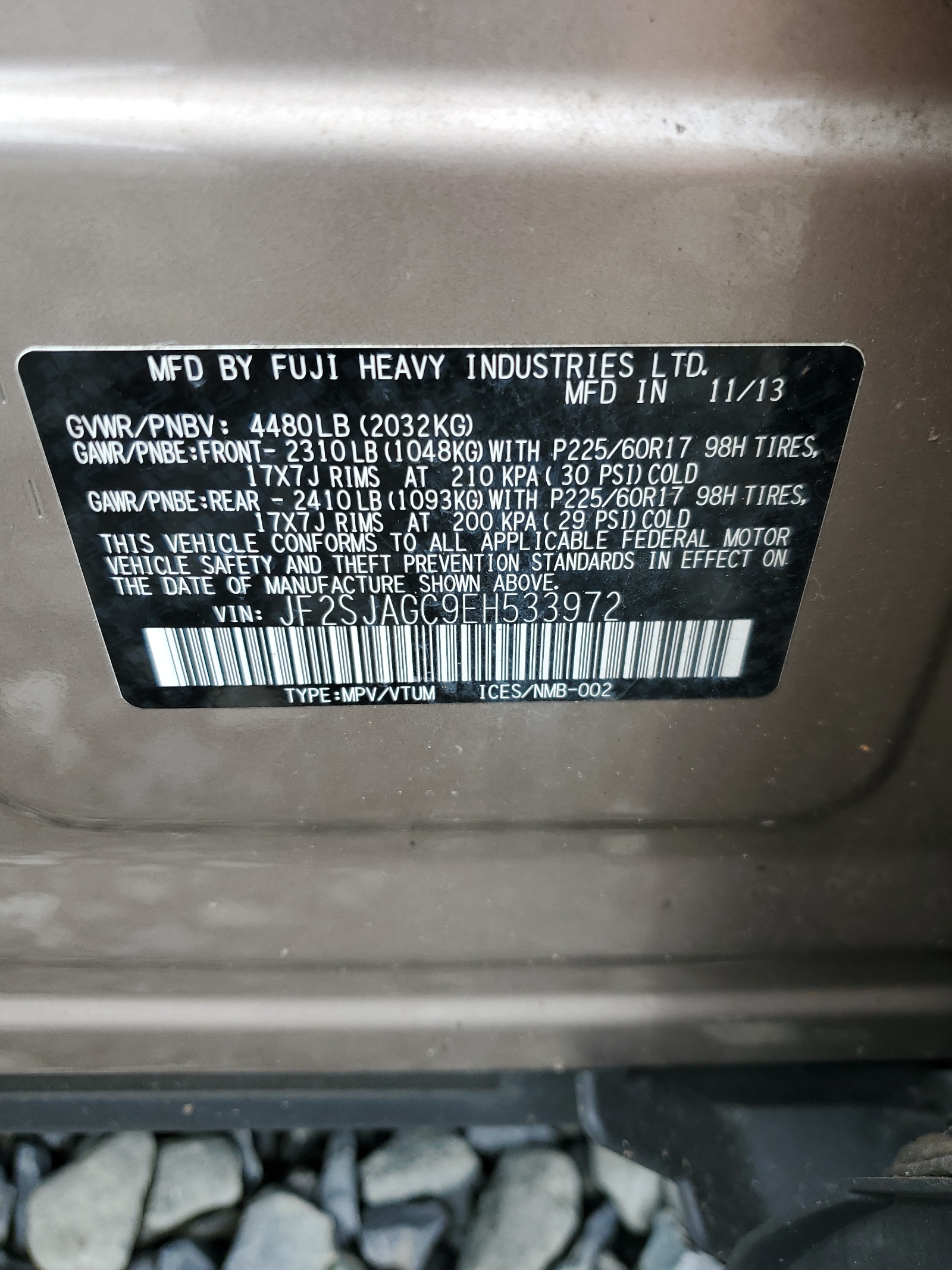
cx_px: 476
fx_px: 953
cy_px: 635
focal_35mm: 26
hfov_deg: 53.1
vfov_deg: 67.3
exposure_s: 1/278
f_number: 1.5
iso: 50
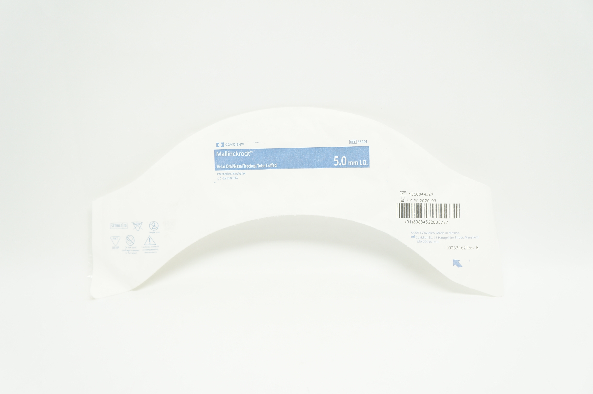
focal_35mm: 38
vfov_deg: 35.4
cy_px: 197
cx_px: 296
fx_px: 617
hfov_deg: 51.3
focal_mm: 25
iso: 400
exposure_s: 1/100
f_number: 4.5
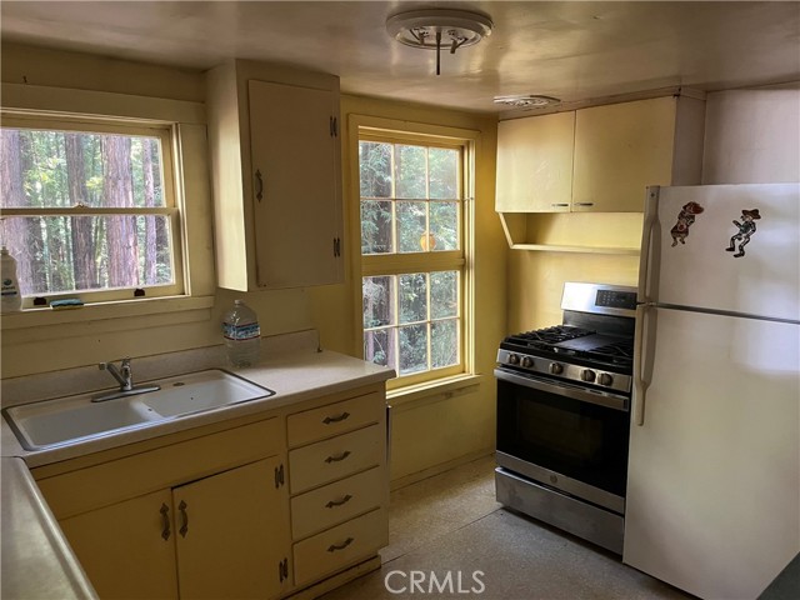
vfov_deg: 53.1
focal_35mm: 26
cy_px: 300
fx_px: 601
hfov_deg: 67.3
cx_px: 400
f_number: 1.6
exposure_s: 1/60
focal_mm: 5.1
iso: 500
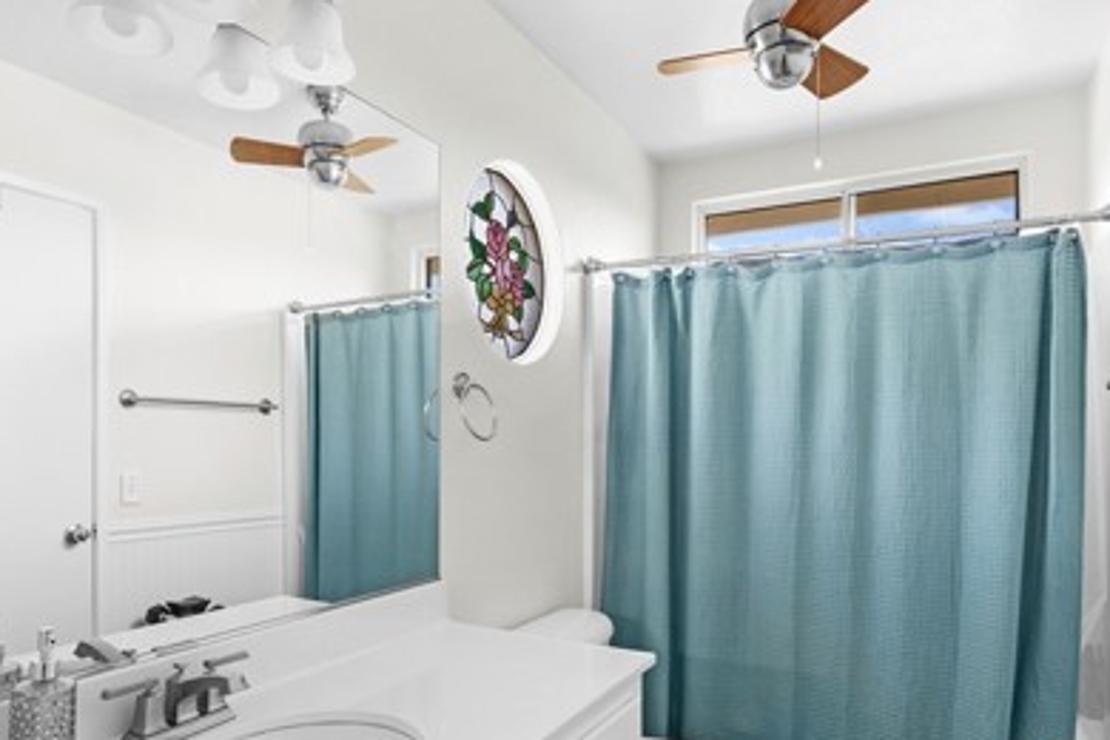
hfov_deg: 76.1
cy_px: 468
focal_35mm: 23
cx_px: 538
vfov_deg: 54.4
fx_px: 709
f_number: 8
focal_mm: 14
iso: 250
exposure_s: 1/3
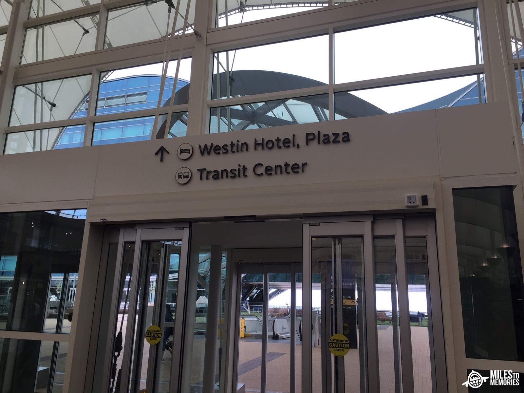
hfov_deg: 61.7
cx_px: 262
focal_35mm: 29
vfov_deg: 48.2
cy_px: 196
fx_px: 439
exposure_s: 1/180
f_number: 2.2
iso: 32
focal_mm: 4.15
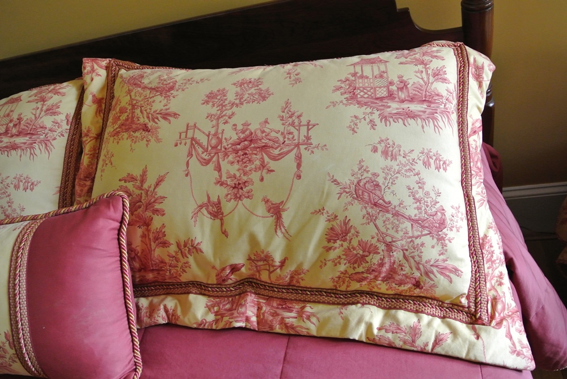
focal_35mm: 30
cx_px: 284
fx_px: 473
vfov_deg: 43.7
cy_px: 190
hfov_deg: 61.9
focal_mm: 11.4
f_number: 3.5
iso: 800
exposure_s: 1/50
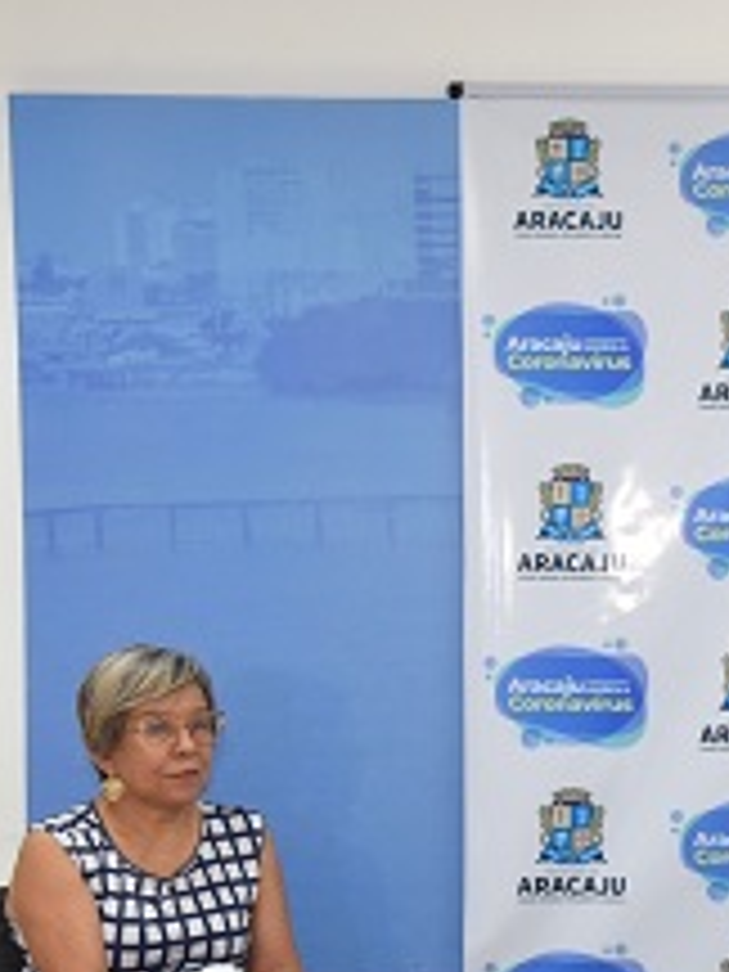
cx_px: 1260
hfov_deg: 13.1
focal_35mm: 103
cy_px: 711
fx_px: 2892
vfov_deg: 19.0
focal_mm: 38
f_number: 5
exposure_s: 1/125
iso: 1600
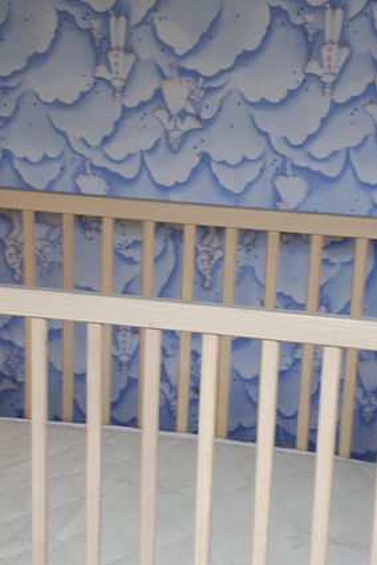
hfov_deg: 20.6
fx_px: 1035
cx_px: 158
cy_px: 303
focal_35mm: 66
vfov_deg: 30.5
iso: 50
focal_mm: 3.6
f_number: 1.9
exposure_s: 1/50
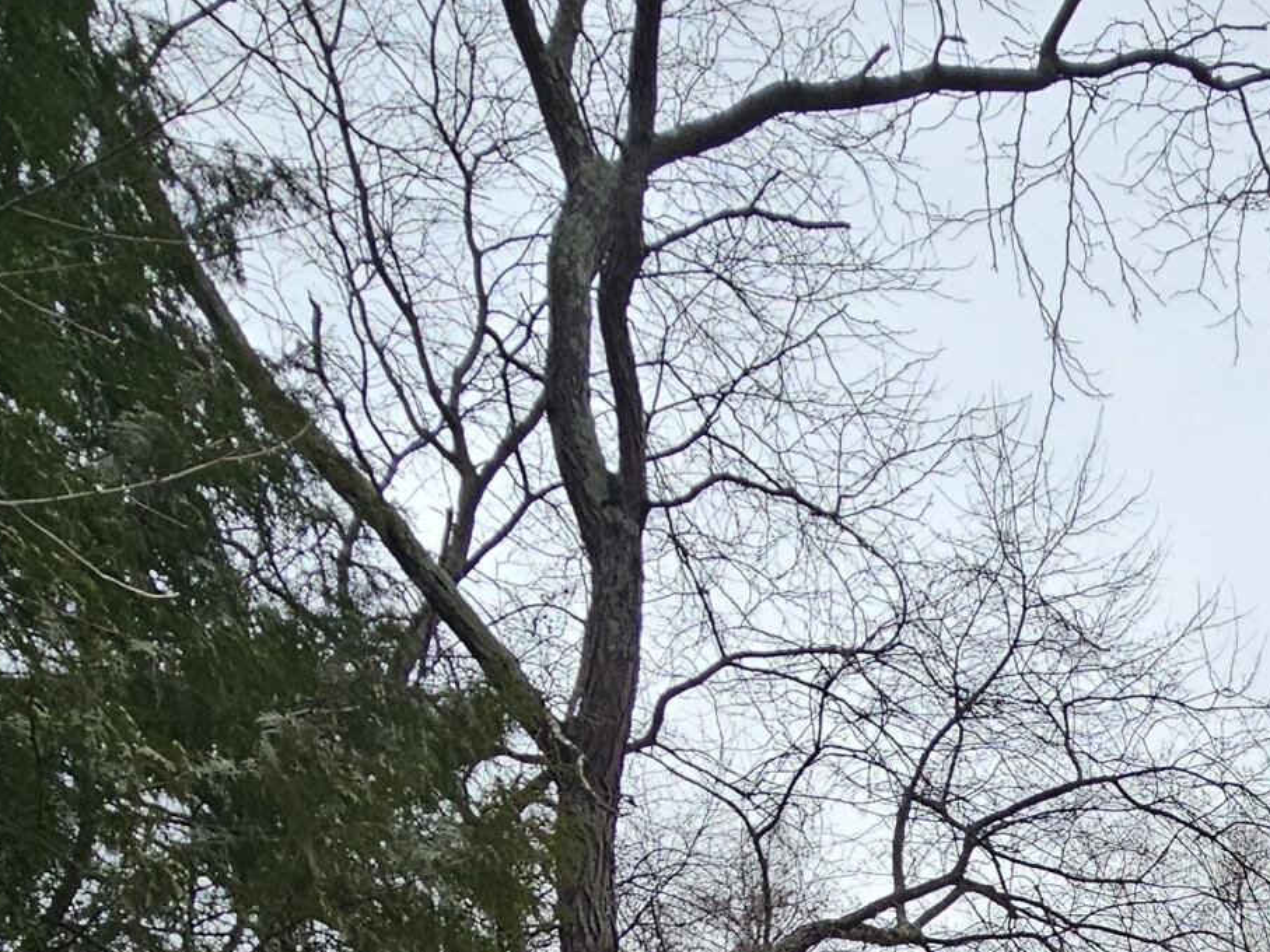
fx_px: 1577
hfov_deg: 39.0
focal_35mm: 43
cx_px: 1262
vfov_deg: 25.7
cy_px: 1406
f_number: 2.2
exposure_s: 1/784
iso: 50
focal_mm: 2.2
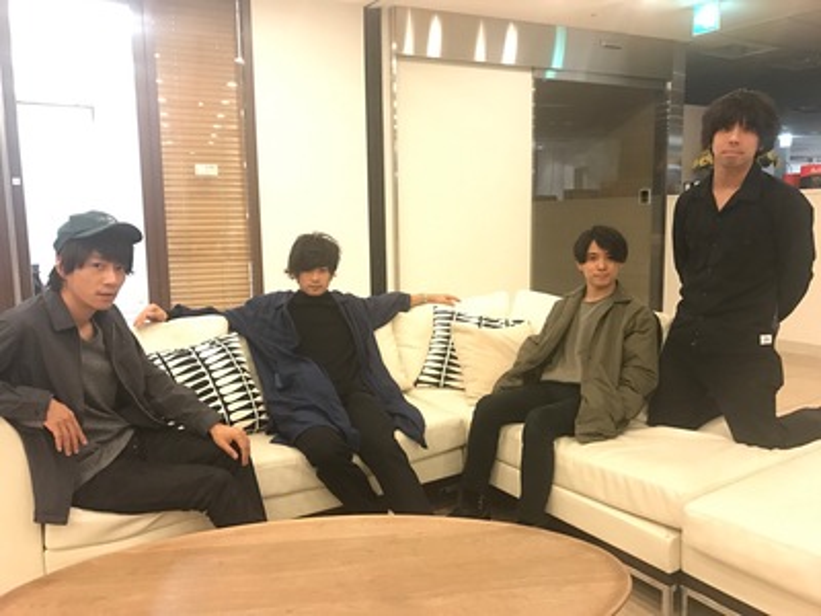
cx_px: 410
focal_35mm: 28
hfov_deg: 63.4
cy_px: 308
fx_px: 664
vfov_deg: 49.7
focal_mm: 3.99
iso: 100
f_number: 1.8
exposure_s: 1/12
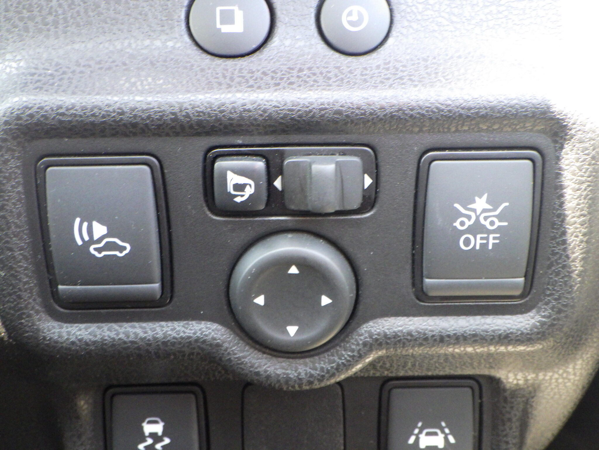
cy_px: 225
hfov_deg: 44.8
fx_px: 727
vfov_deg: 34.3
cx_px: 300
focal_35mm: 42
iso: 1000
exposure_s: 1/50
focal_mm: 7.5
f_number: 4.2
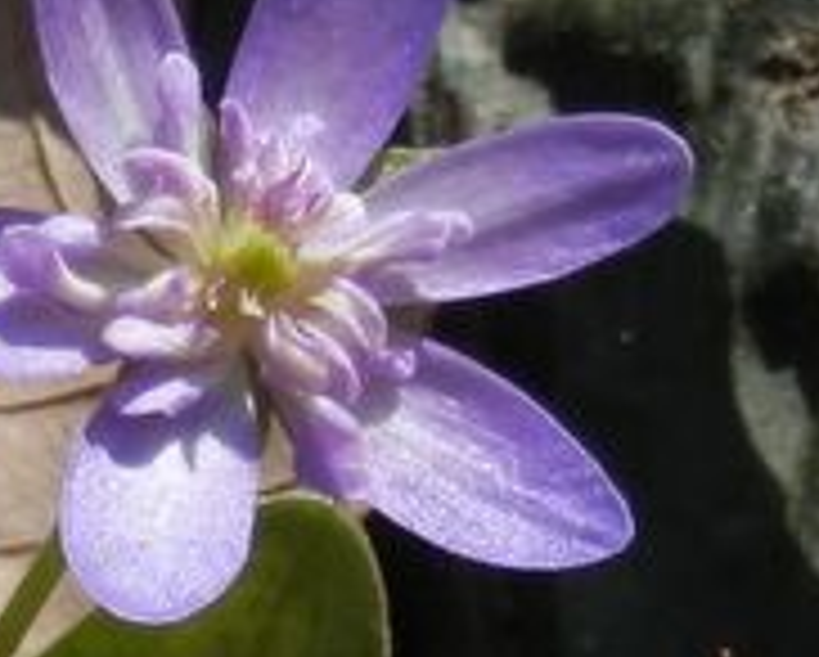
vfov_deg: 2.6
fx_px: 14583
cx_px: -855
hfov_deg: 3.2
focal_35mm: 601
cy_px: 1096
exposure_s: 1/250
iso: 80
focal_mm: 25.1
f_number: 5.4
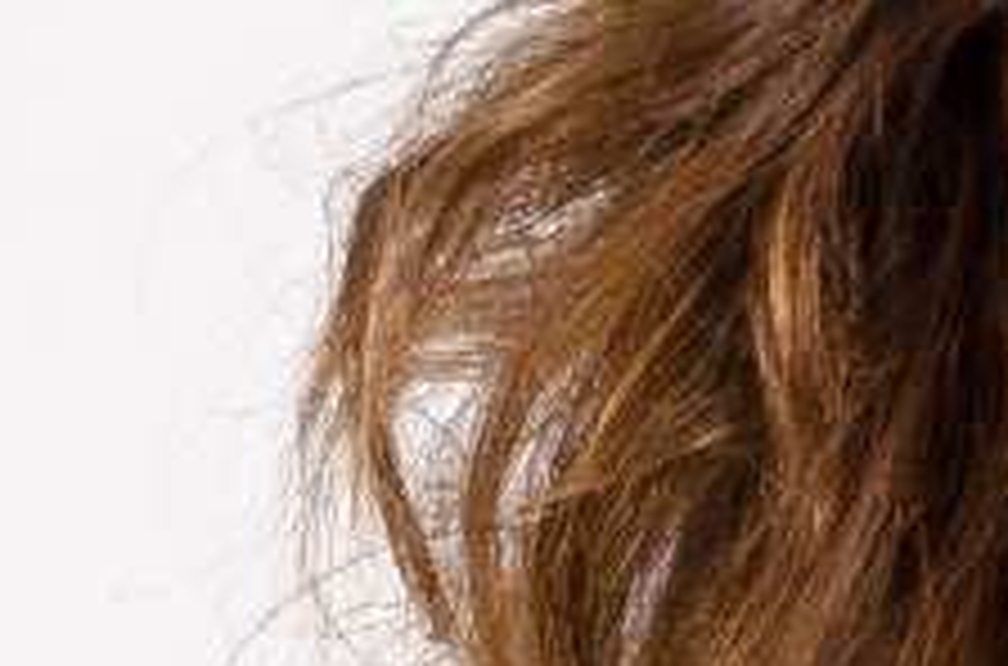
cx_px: 1444
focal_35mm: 704
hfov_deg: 2.9
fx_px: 19656
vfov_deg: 1.9
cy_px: 943
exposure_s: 1/60
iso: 125
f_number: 7.1
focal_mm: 60
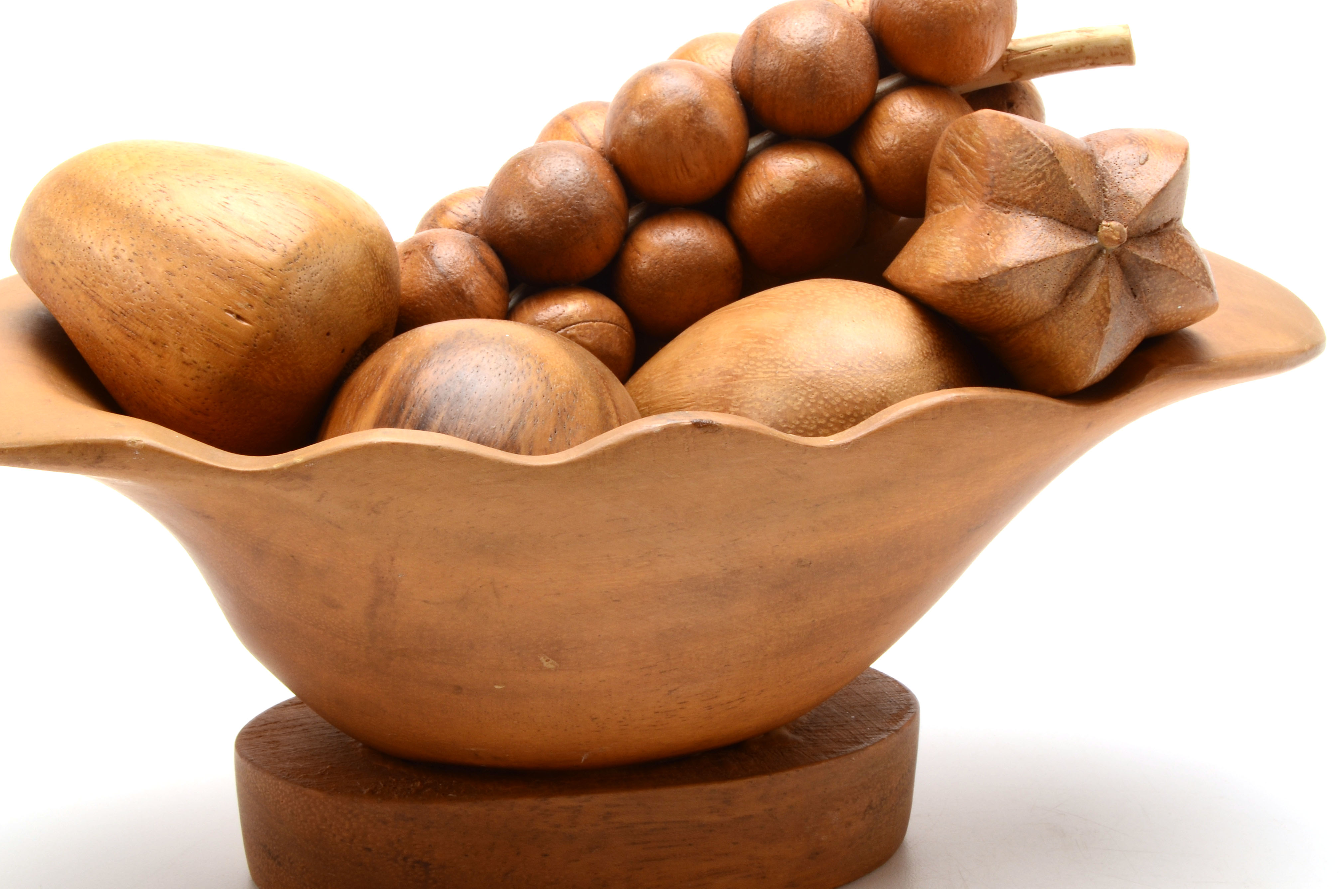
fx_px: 2867
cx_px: 610
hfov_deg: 26.4
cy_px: 439
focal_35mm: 77
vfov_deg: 17.6
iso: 100
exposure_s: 1/160
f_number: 22
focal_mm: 42
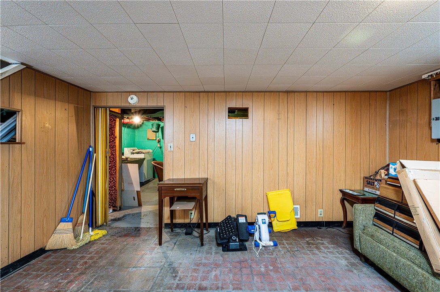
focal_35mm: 14
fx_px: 171
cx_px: 220
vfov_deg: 81.1
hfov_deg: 104.3
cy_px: 146
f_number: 8
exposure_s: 1/25
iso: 4000
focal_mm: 14
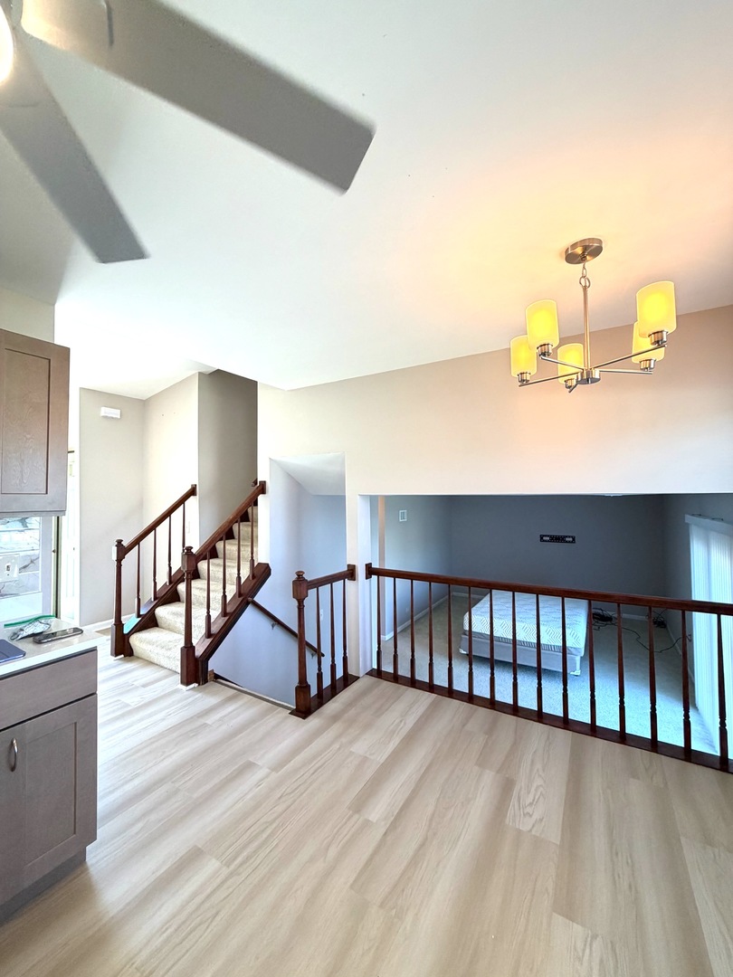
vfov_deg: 102.1
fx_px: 395
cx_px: 366
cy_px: 488
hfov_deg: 85.7
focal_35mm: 14
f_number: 2.2
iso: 200
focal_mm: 2.22
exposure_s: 1/120
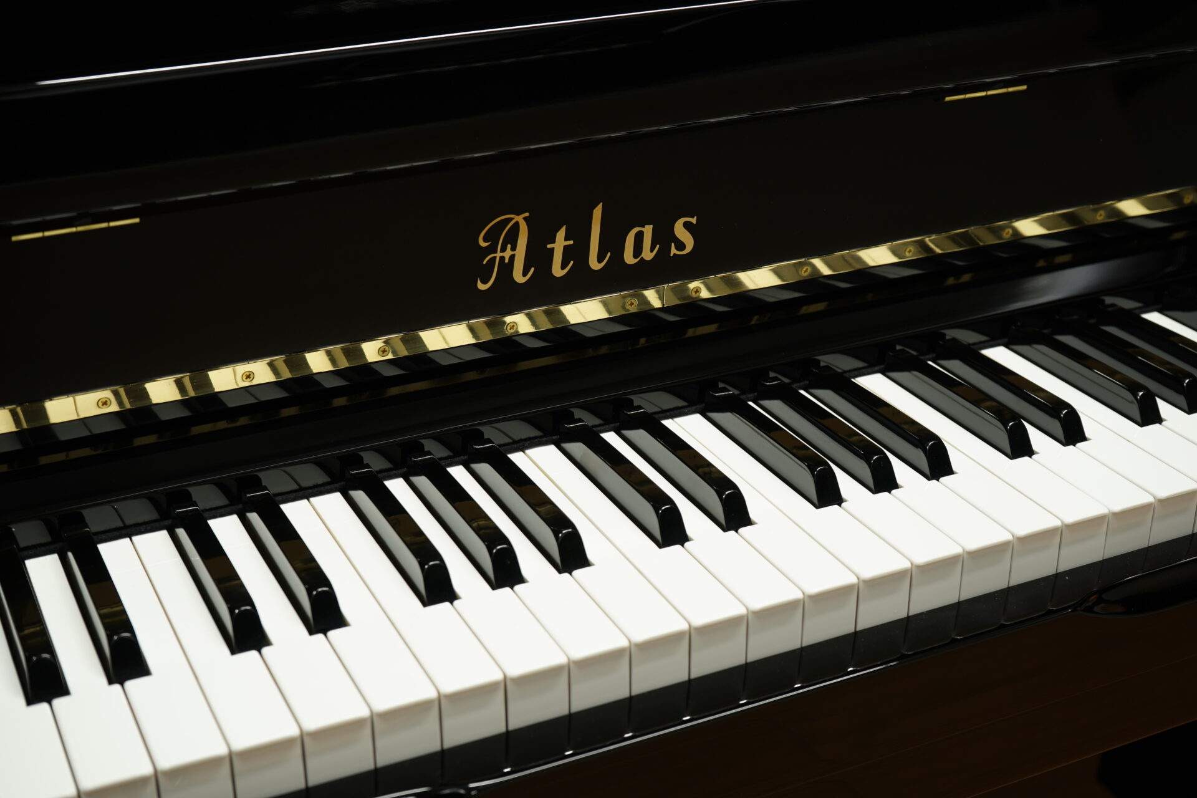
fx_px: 1629
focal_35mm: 49
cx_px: 598
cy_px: 399
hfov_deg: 40.3
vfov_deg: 27.5
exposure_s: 1/6
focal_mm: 49
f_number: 7.1
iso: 160
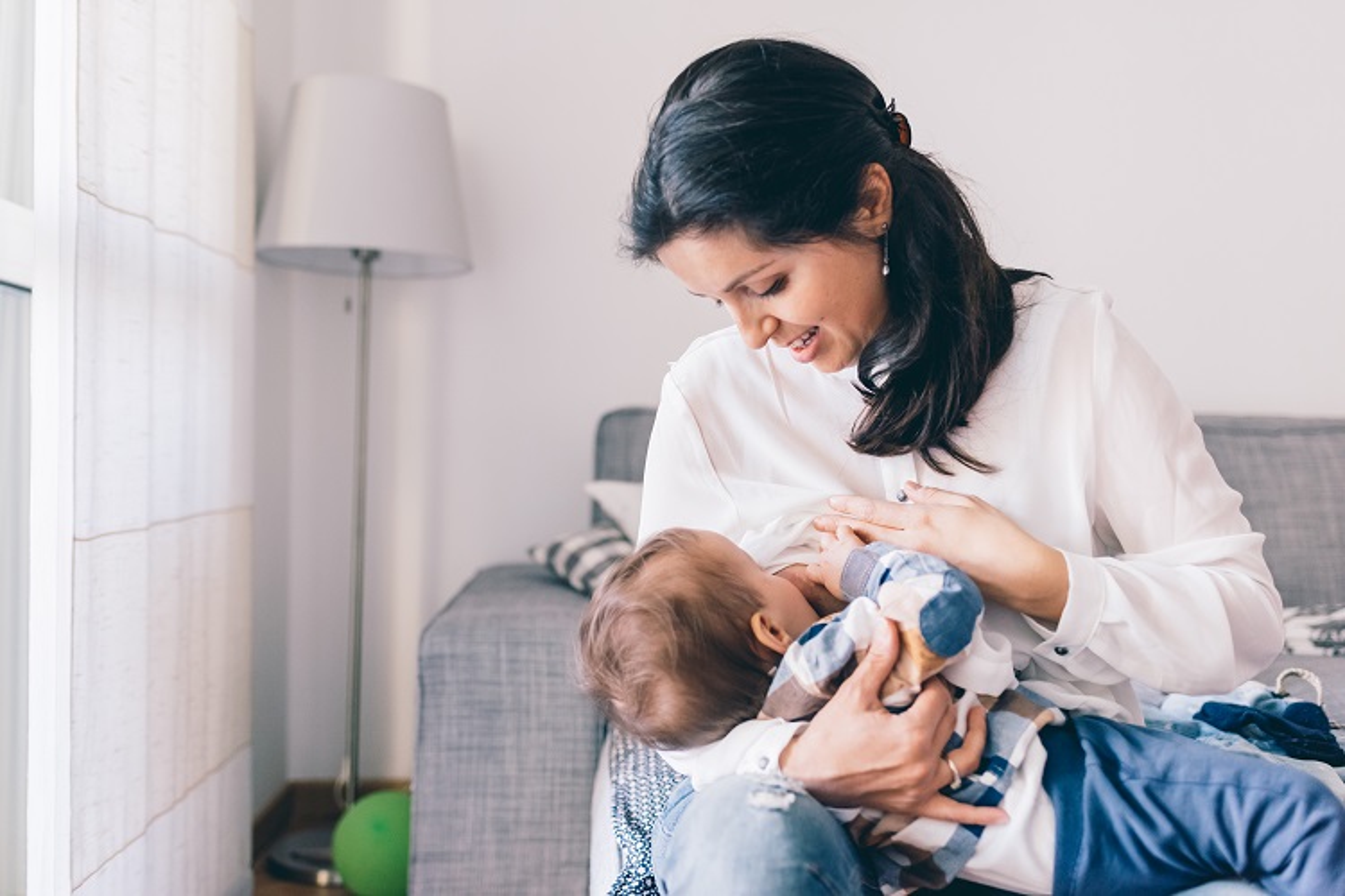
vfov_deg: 37.9
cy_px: 448
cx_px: 672
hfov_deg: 54.4
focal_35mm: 35
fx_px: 1308
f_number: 2.5
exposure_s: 1/200
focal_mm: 35
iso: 1250
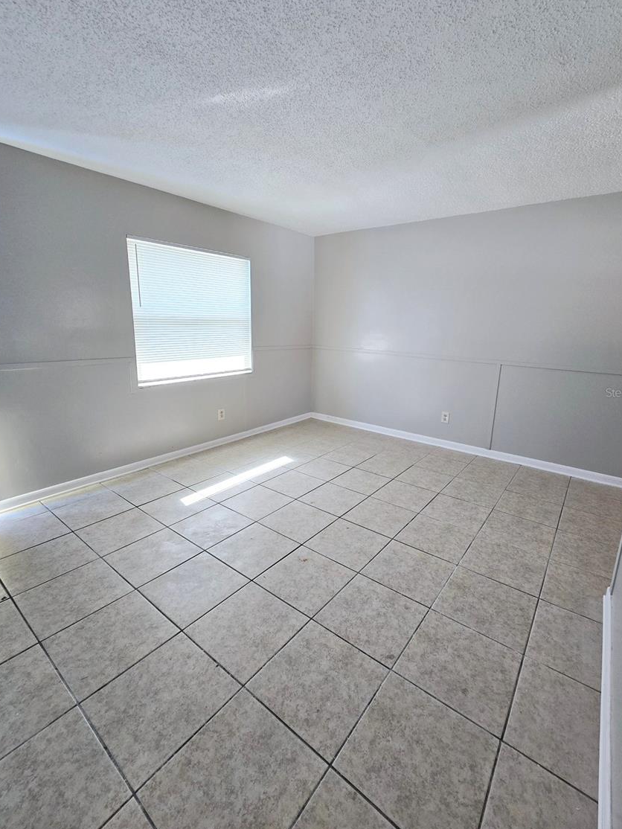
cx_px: 324
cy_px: 392
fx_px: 335
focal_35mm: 14
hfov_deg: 85.7
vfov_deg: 102.0
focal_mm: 2.2
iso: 100
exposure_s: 1/60.2
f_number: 2.2
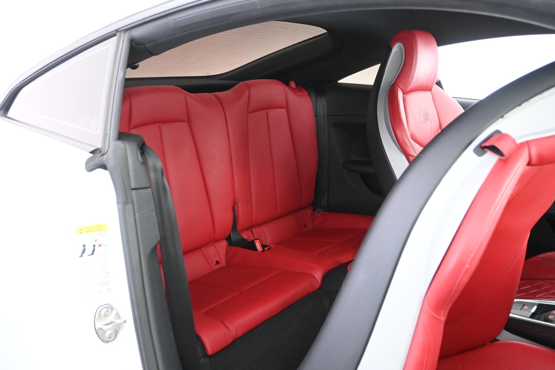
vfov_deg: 41.7
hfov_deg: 59.5
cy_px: 185
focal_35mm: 32
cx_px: 278
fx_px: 486
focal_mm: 21
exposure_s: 1/15
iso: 2500
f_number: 4
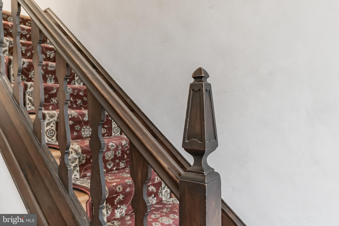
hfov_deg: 63.7
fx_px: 273
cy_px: 113
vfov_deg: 45.0
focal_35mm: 29
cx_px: 170
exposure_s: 1/40
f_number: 8
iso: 2500
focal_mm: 29
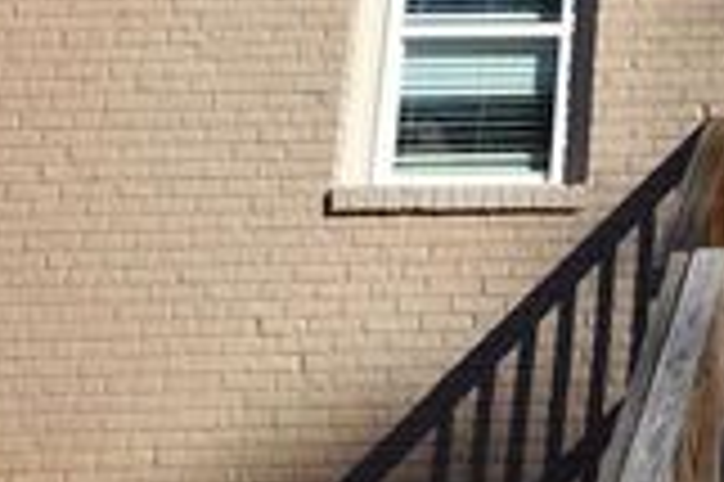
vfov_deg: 13.8
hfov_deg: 19.8
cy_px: -227
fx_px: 1868
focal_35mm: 93
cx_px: 985
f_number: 8
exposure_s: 1/250
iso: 125
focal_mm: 20
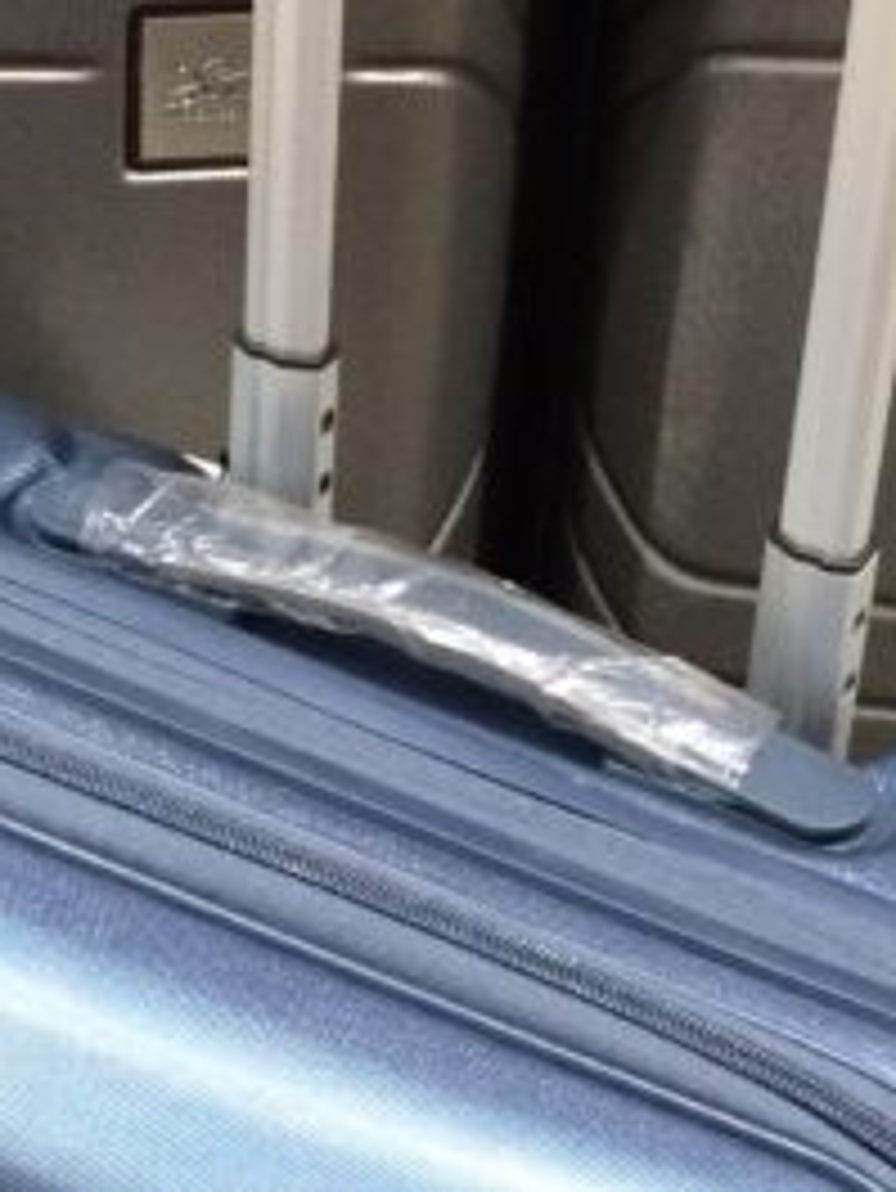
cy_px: 972
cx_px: 572
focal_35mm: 112
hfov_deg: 13.2
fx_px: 3862
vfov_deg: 17.4
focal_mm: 4.15
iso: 250
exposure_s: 1/30
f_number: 2.2
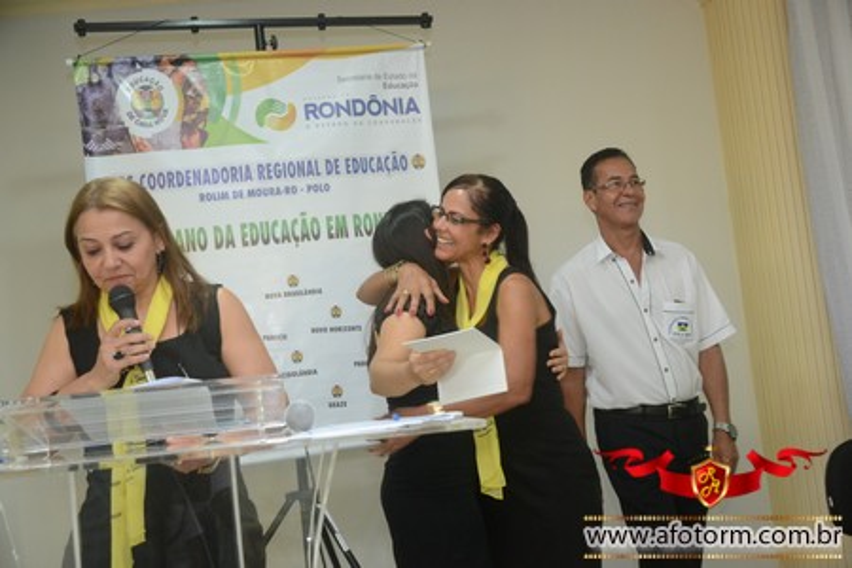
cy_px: 284
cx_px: 426
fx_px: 1100
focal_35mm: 46
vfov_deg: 28.9
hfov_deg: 42.3
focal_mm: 31
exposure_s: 1/80
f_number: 4
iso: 1600
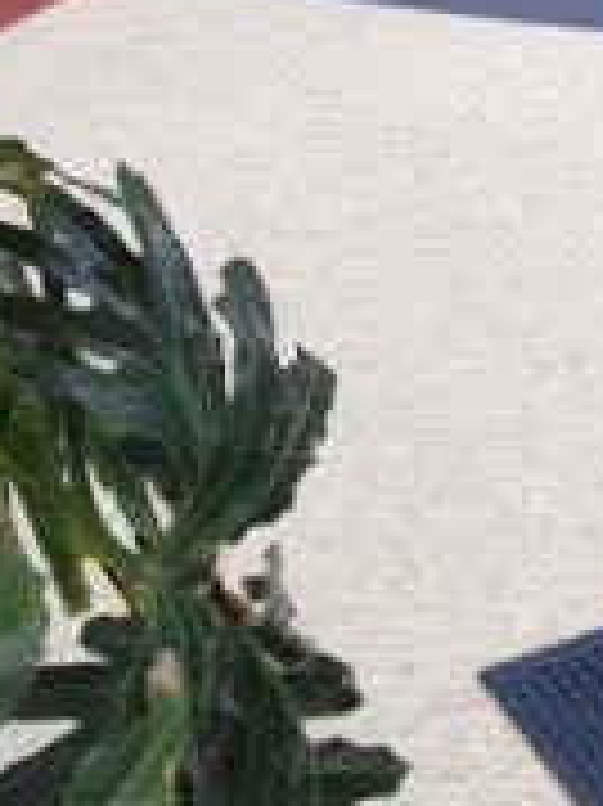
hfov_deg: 11.6
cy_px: -383
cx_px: 738
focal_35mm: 125
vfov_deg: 14.7
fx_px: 2907
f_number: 2.4
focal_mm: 4.28
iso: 80
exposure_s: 1/120
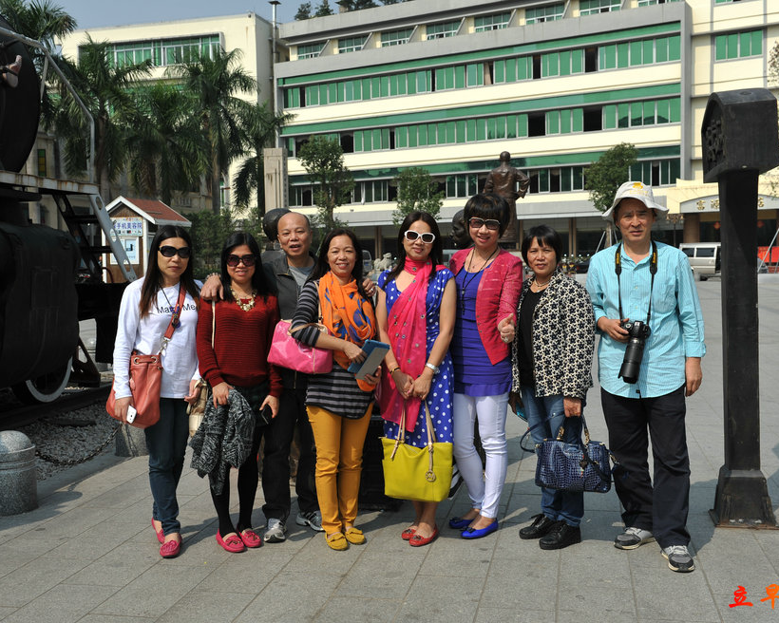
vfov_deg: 36.5
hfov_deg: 44.8
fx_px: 945
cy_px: 308
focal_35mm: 41
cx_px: 379
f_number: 8
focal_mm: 35
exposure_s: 1/500
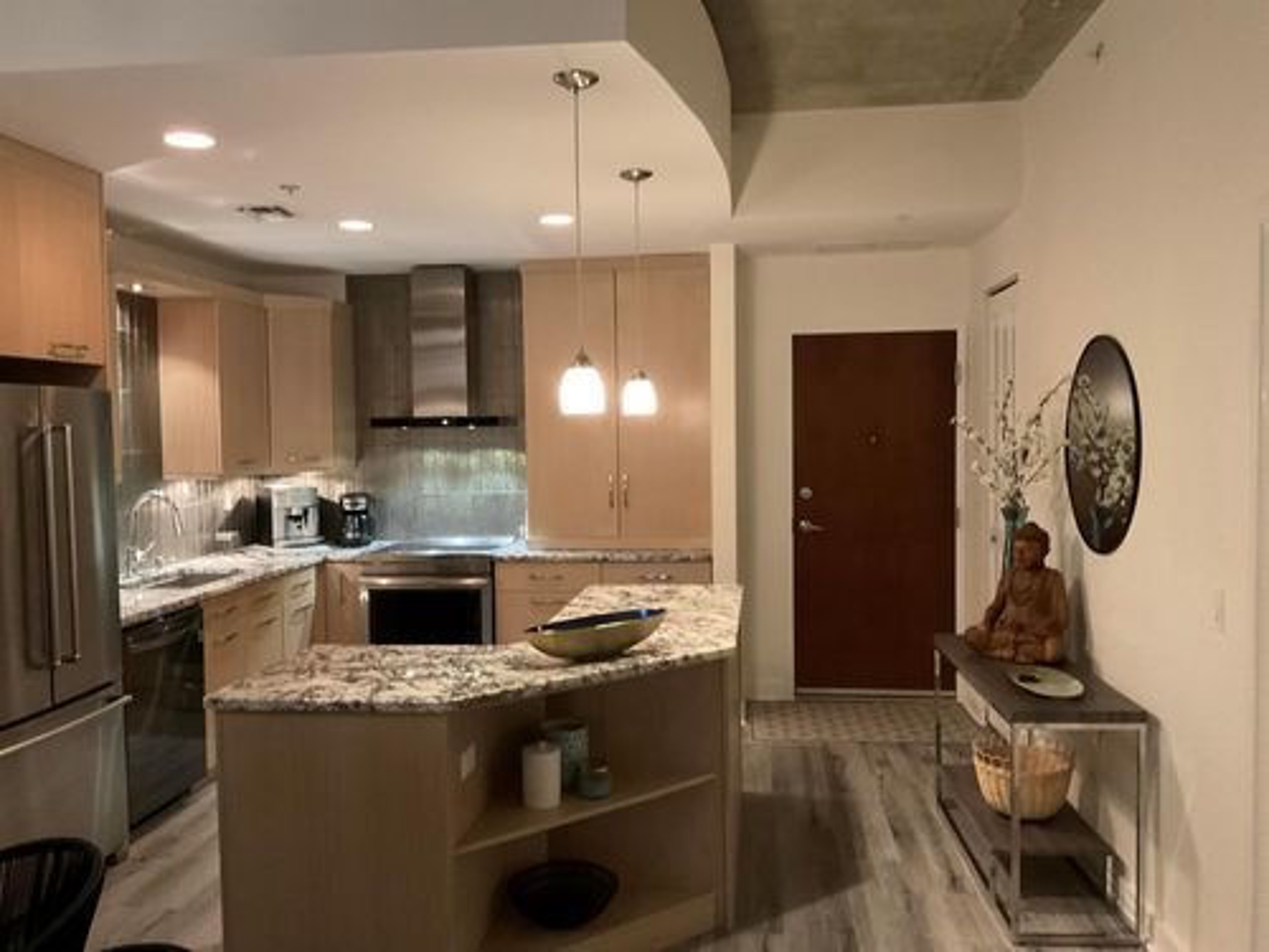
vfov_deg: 48.2
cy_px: 476
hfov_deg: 61.7
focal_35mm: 29
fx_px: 1063
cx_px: 634
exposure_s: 1/30
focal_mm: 3
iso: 500
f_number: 1.8
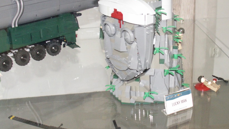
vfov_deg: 21.5
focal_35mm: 56
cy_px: 61
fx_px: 340
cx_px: 136
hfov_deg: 37.1
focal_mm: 5.86
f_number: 2.8
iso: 160
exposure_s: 1/125
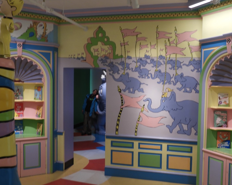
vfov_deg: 38.2
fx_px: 268
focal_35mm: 39
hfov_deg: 46.6
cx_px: 137
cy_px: 100
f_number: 3.5
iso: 100
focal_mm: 5
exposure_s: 1/40
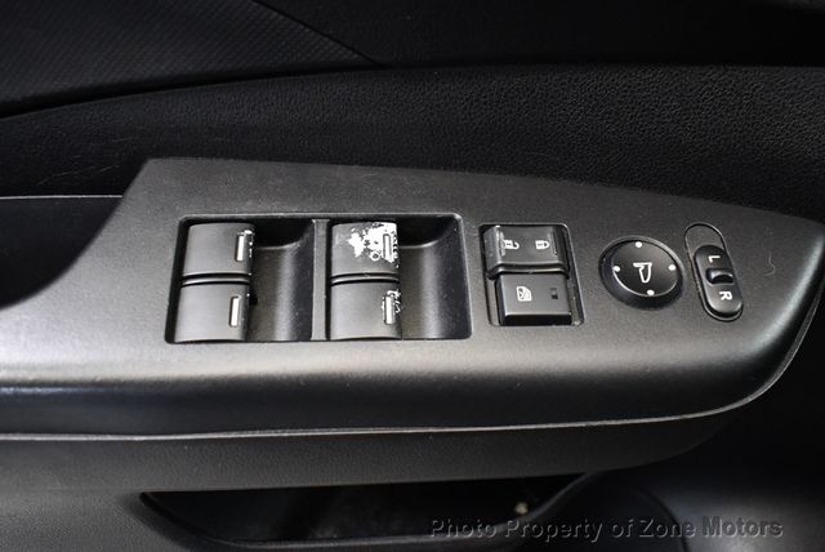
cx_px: 412
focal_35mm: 36
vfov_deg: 36.9
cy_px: 276
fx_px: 826
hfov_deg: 53.1
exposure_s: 1/60
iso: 3200
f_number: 3.5
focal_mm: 18
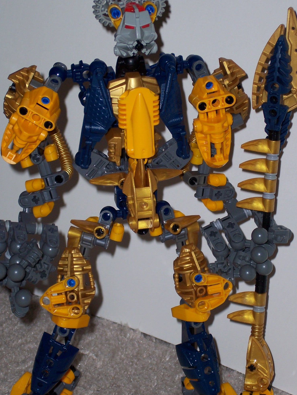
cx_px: 161
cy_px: 191
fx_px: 1555
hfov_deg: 10.9
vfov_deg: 14.5
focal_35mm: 136
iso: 100
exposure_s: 1/125
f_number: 4.8
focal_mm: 24
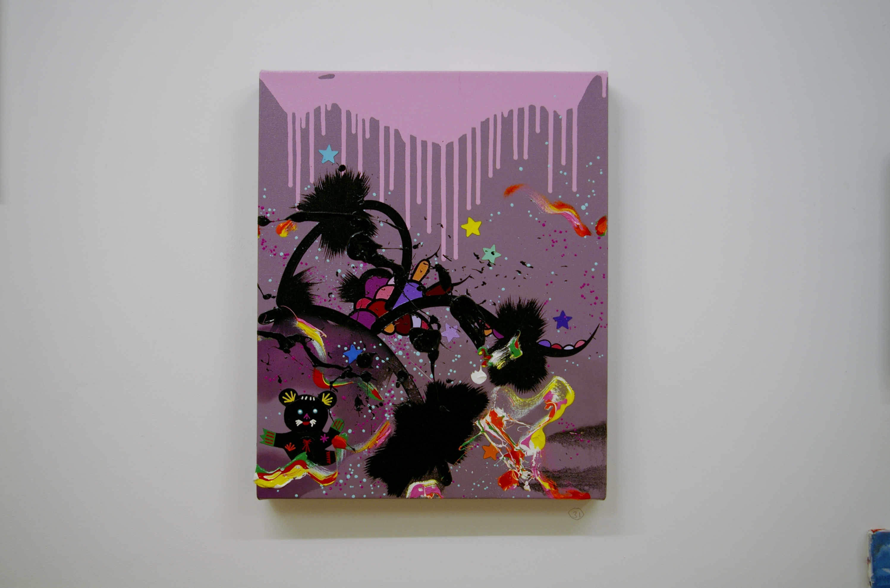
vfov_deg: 28.8
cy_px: 294
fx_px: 1147
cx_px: 445
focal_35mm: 46
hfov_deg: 42.4
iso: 400
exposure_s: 1/45
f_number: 4
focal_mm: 31
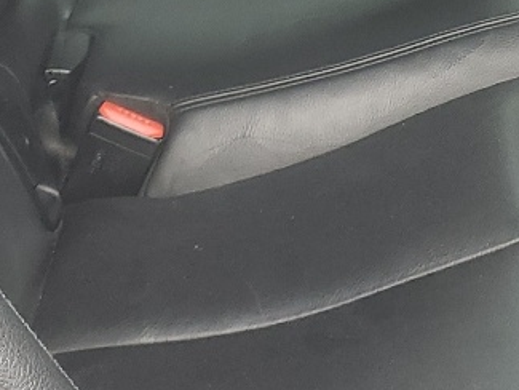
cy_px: -222
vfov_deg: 11.1
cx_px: 500
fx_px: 1920
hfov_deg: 15.2
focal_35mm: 128
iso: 55
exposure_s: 1/120
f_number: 1.5
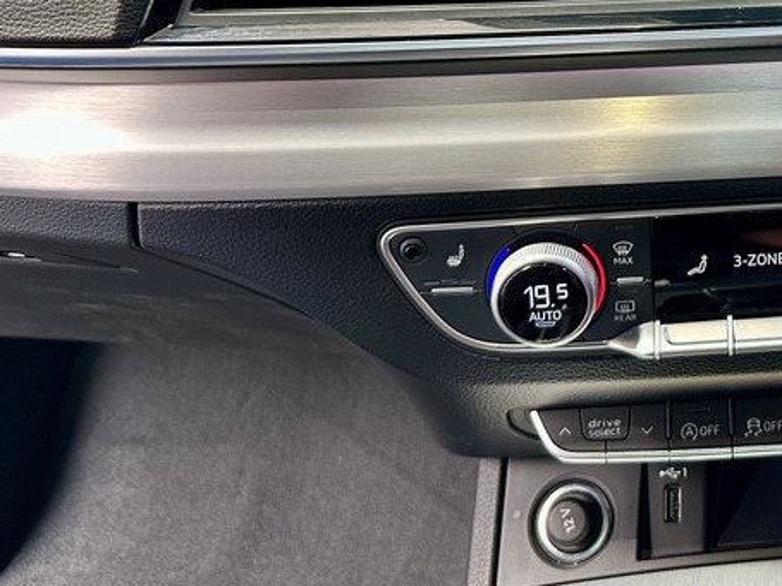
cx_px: 801
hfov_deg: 32.4
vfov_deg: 25.0
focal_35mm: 54
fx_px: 1220
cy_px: -67
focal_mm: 6.86
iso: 160
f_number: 1.78
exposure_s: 1/53
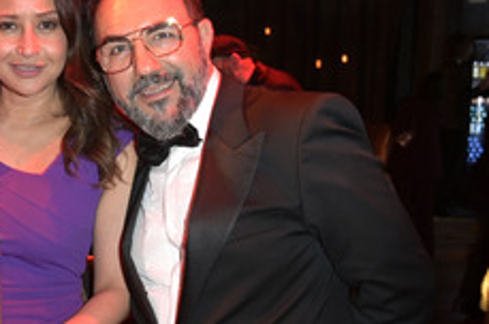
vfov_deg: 21.4
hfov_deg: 30.1
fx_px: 855
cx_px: 22
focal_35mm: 63
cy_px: 209
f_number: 5.6
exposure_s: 1/20
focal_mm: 32
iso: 2500
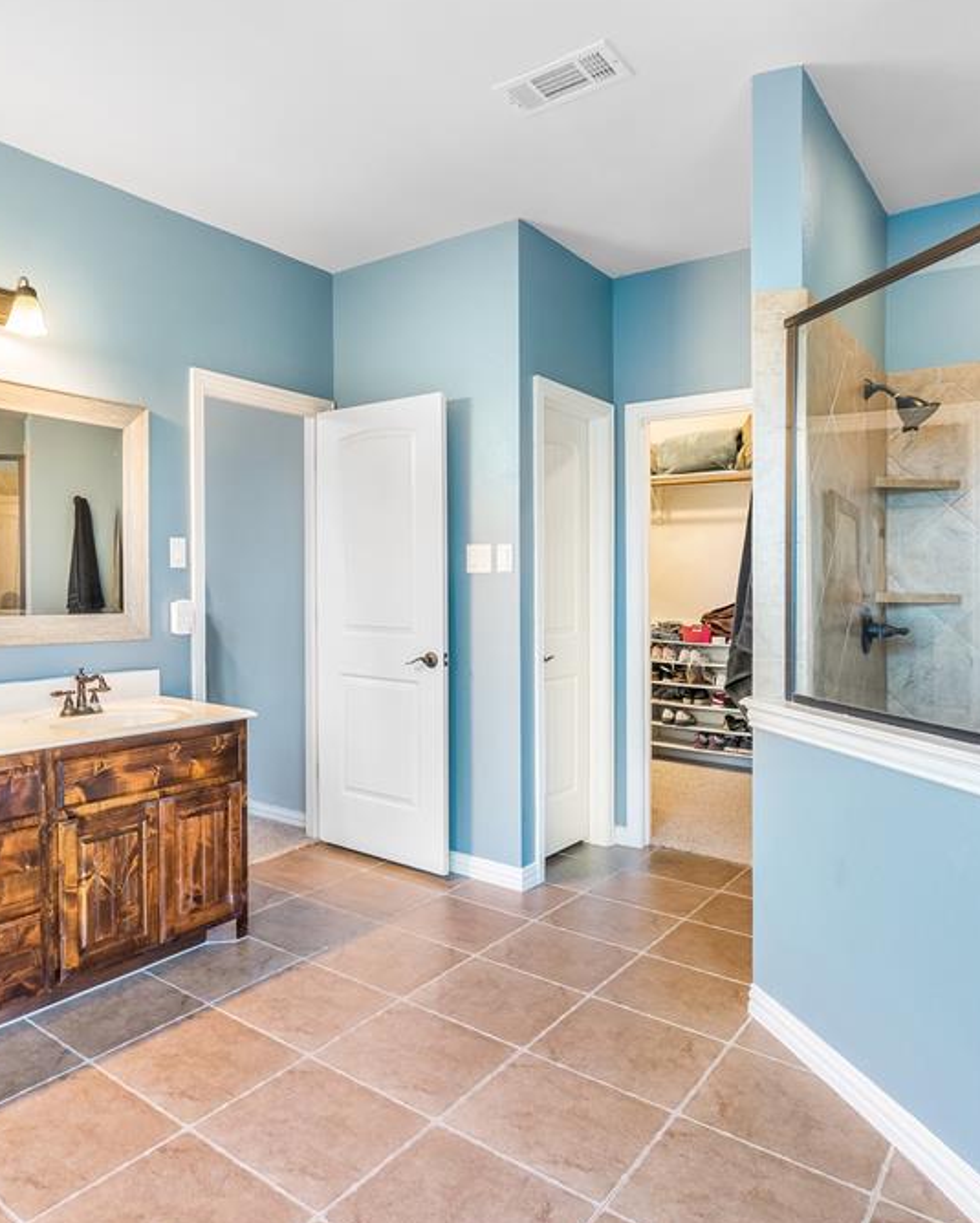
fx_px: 833
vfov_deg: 72.6
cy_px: 612
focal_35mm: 23
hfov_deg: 59.5
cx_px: 328
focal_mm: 16
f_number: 8
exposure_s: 1.6
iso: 400
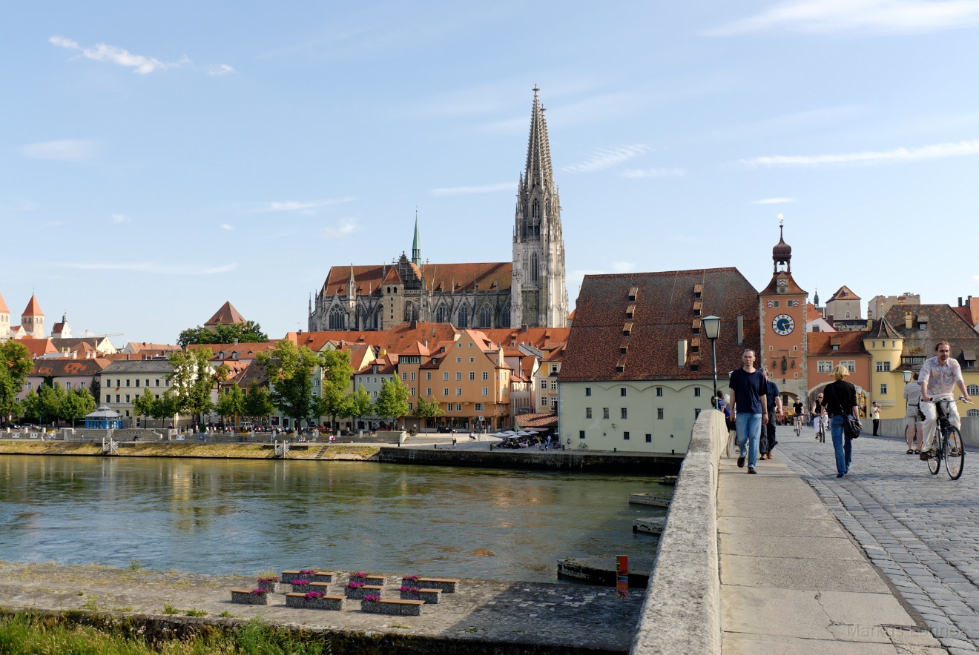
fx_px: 980
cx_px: 490
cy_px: 328
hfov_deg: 53.1
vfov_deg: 37.0
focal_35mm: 36
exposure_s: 1/160
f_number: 8
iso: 100
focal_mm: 24
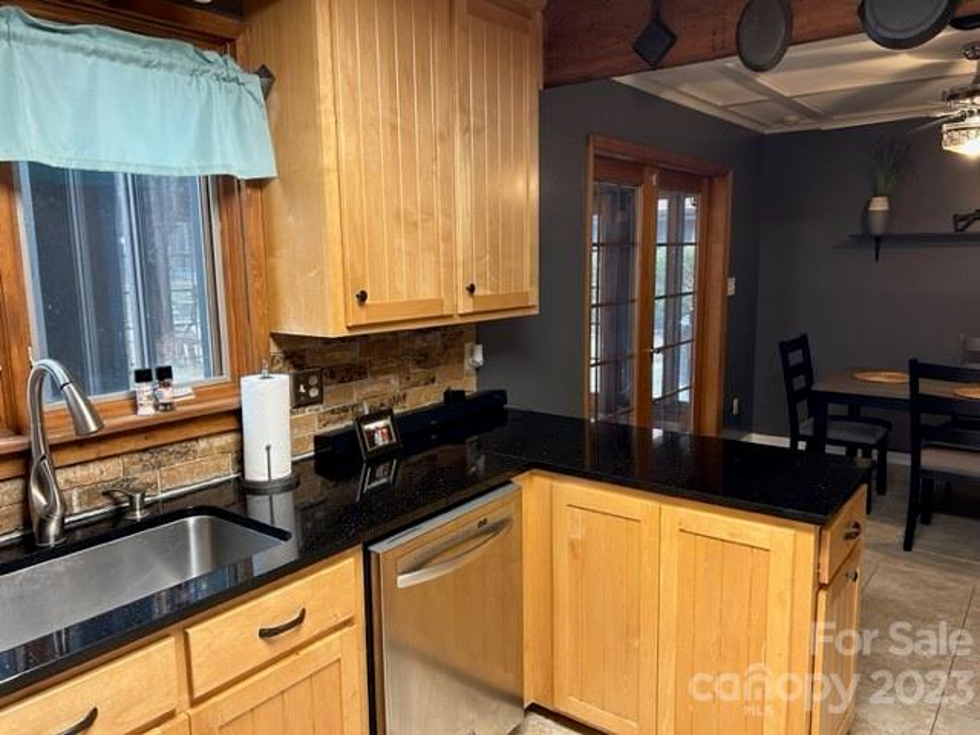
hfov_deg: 67.3
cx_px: 490
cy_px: 368
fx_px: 736
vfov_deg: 53.1
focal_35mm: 26
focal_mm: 5.7
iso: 200
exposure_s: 1/60
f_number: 1.5
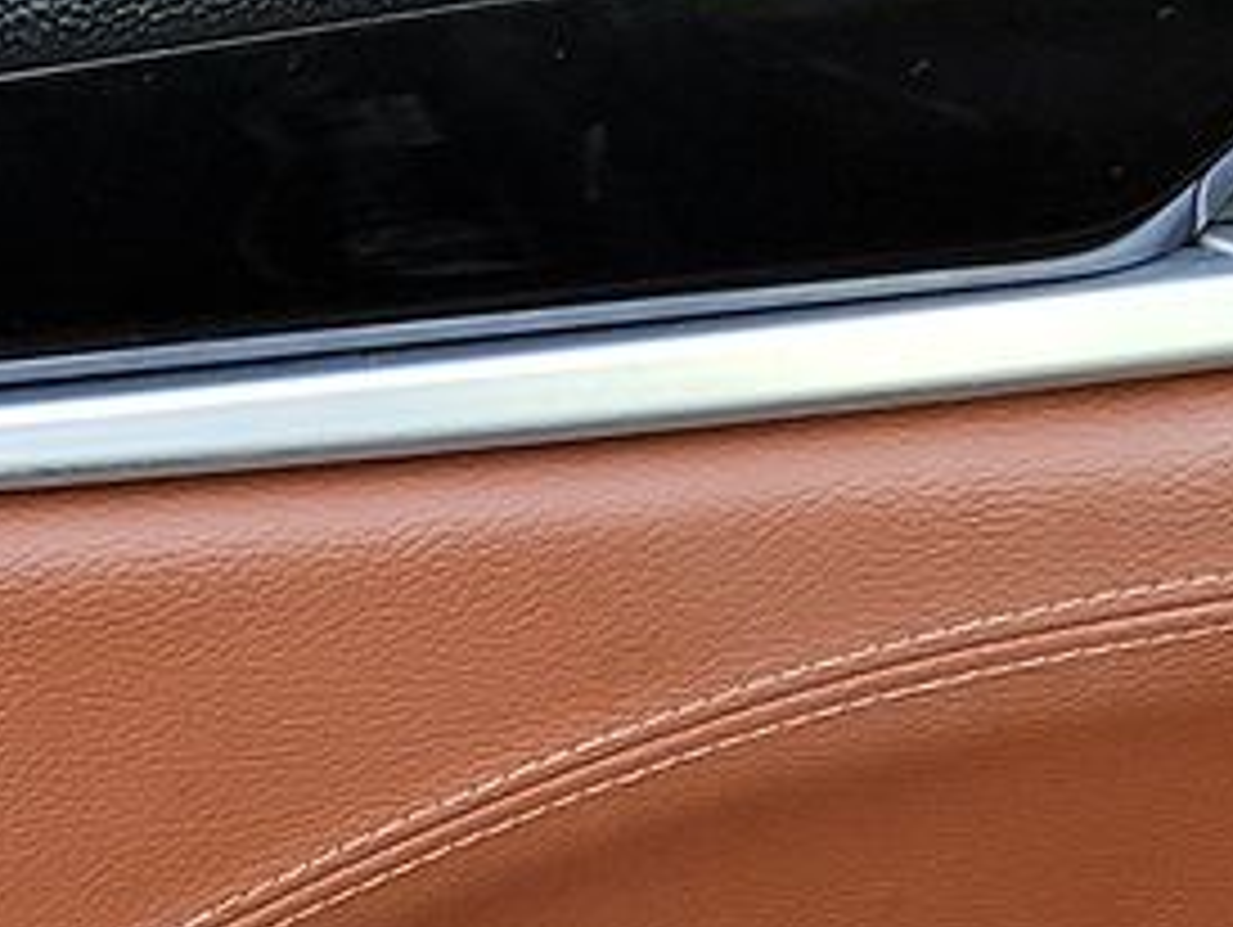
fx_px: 4991
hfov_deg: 13.9
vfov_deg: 10.2
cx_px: 36
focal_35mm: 140
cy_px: 1426
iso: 65
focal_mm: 6.7
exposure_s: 1/59
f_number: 1.8
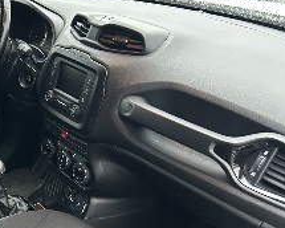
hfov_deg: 36.0
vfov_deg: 30.4
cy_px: 170
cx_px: 36
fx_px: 413
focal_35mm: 49
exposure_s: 1/33
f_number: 1.5
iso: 500
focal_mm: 5.7
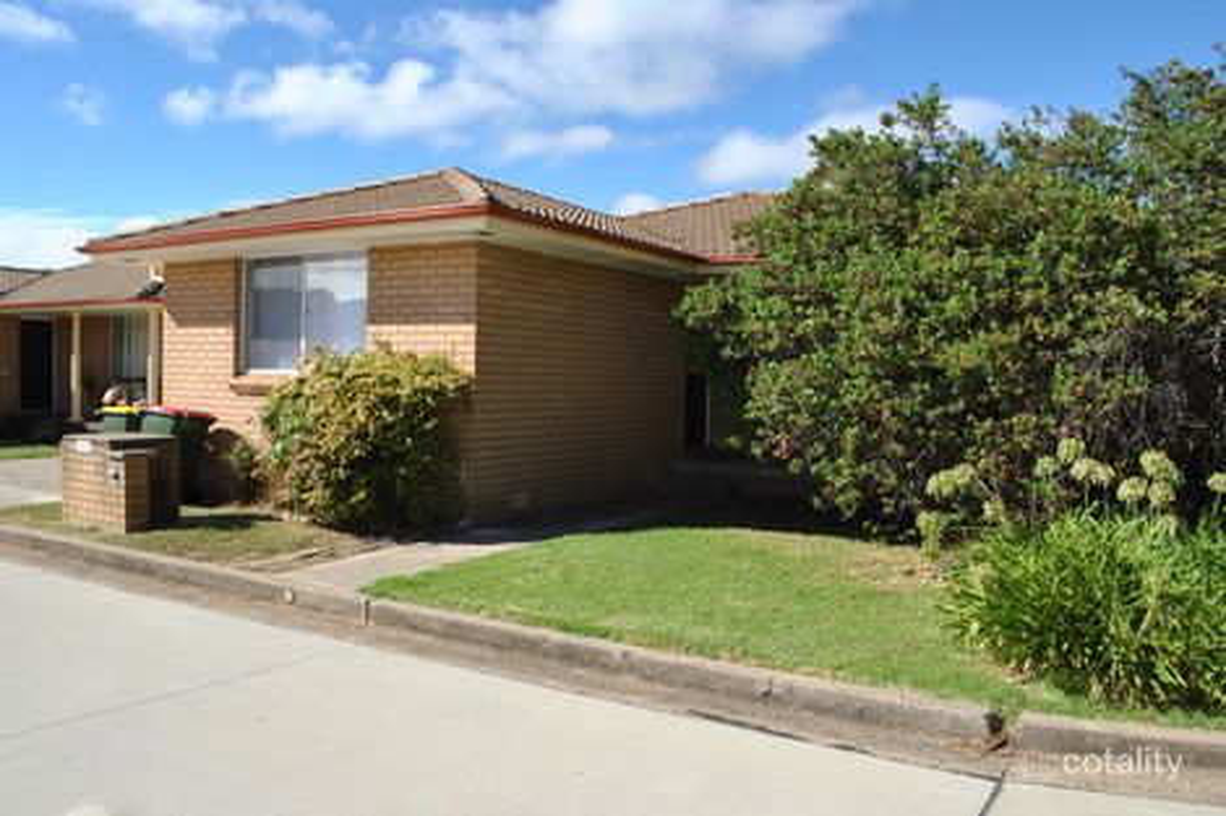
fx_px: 919
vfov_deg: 47.9
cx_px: 613
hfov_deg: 67.4
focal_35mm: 27
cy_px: 408
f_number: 8
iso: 100
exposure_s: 1/200
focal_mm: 18
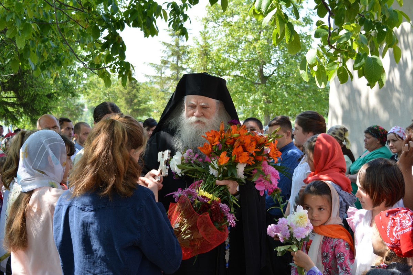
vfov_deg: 29.9
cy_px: 138
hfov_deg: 43.6
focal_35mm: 45
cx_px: 206
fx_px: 516
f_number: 7.1
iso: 200
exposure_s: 1/200
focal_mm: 30
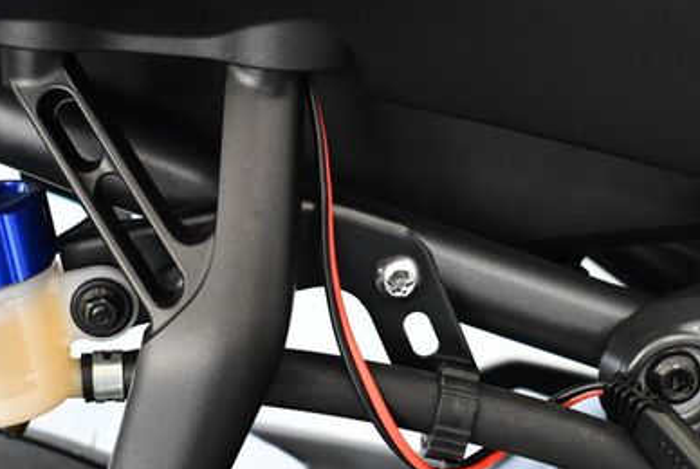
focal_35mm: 89
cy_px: 337
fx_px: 1733
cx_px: 355
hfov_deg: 22.8
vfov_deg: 15.4
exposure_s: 1/100
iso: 3200
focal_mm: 27
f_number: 4
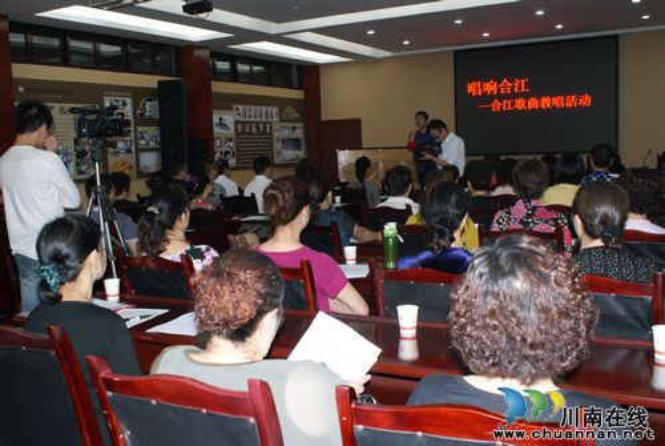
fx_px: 721
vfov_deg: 34.3
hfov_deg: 49.5
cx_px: 332
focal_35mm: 39
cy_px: 223
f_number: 5.6
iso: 400
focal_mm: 26
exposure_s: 1/60
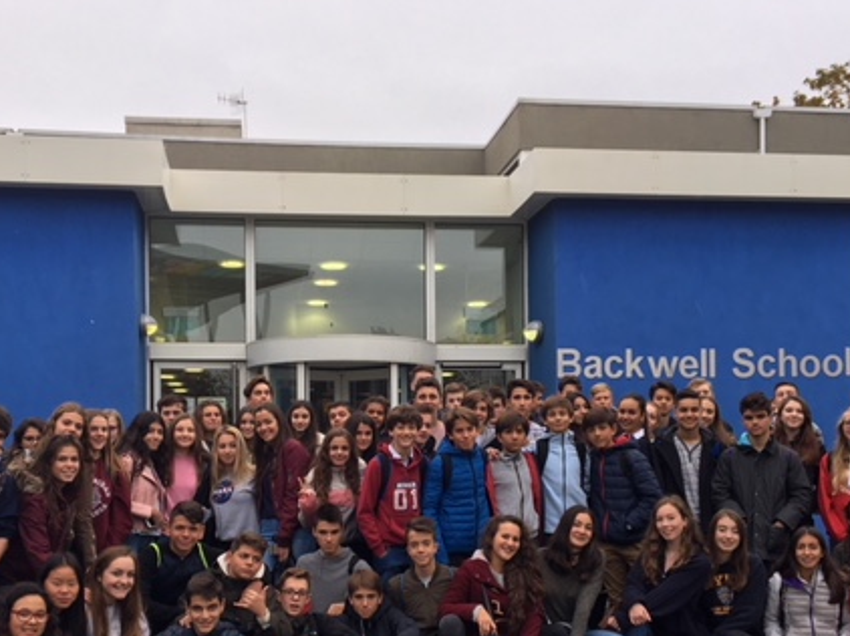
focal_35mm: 44
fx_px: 1080
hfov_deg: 42.9
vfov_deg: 32.5
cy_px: 445
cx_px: 385
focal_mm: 4.15
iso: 25
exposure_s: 1/100
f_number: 2.2
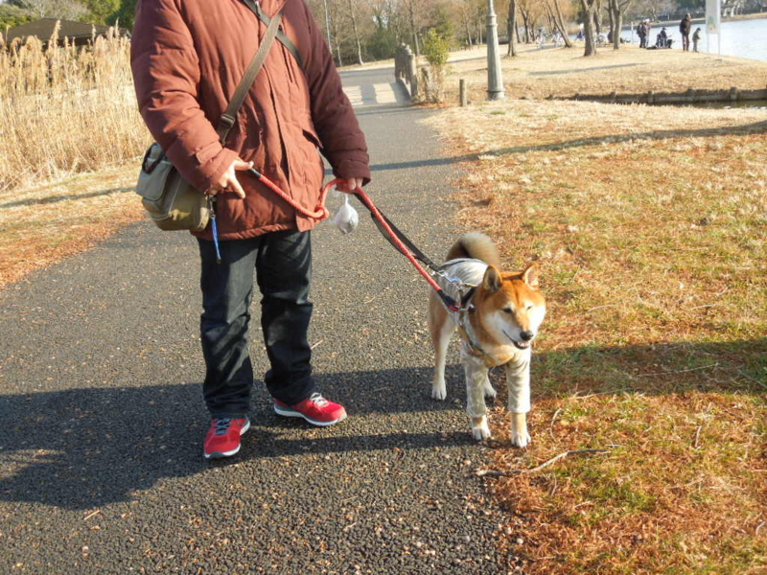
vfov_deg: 36.8
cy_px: 288
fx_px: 864
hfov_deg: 47.9
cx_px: 384
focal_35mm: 39
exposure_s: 1/160
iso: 100
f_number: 3.8
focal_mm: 7
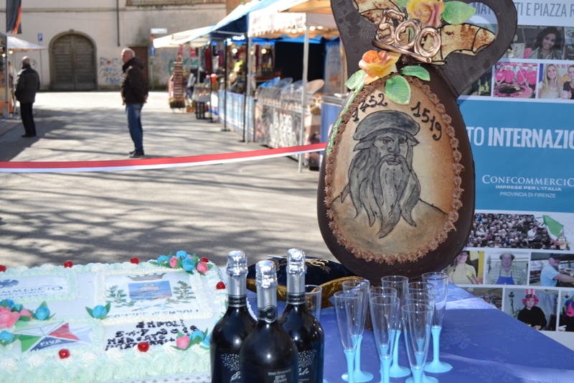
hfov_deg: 37.9
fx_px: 837
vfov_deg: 25.7
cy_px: 192
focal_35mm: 52
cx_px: 287
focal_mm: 35
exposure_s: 1/200
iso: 100
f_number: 5
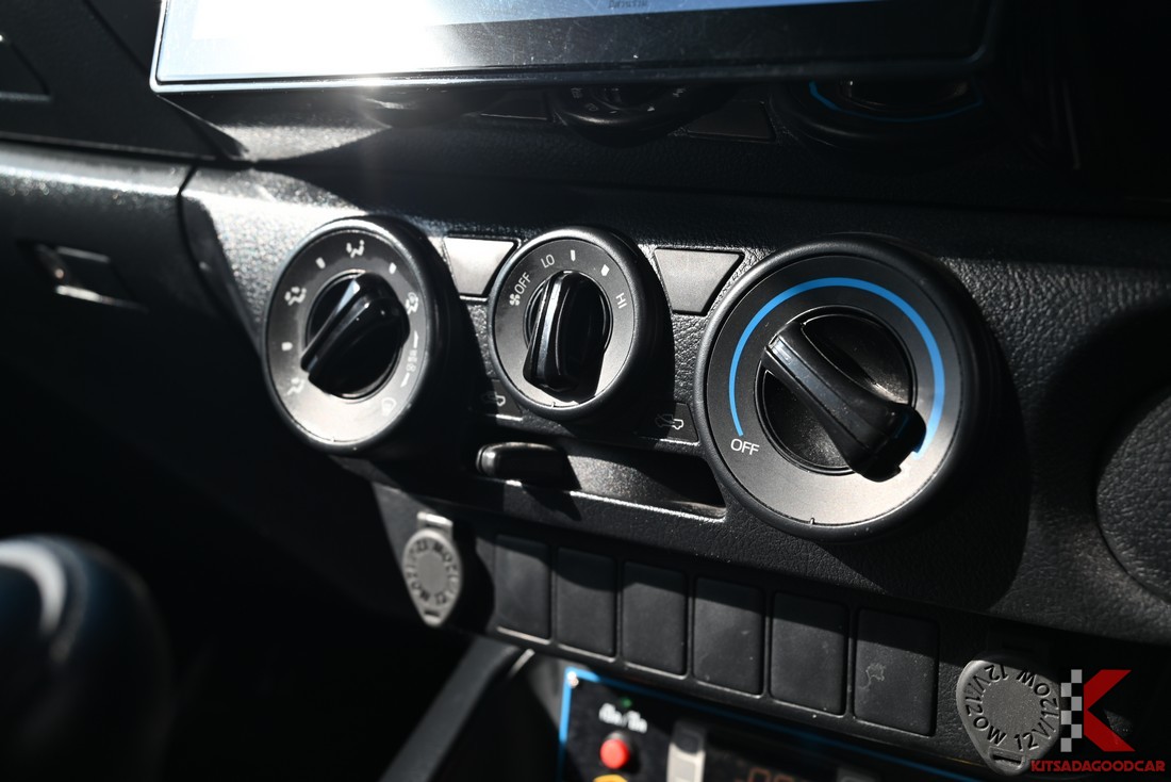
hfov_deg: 50.7
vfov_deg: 35.1
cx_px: 586
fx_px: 1236
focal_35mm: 38
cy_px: 391
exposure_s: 1/45
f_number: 6.7
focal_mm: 38
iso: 100
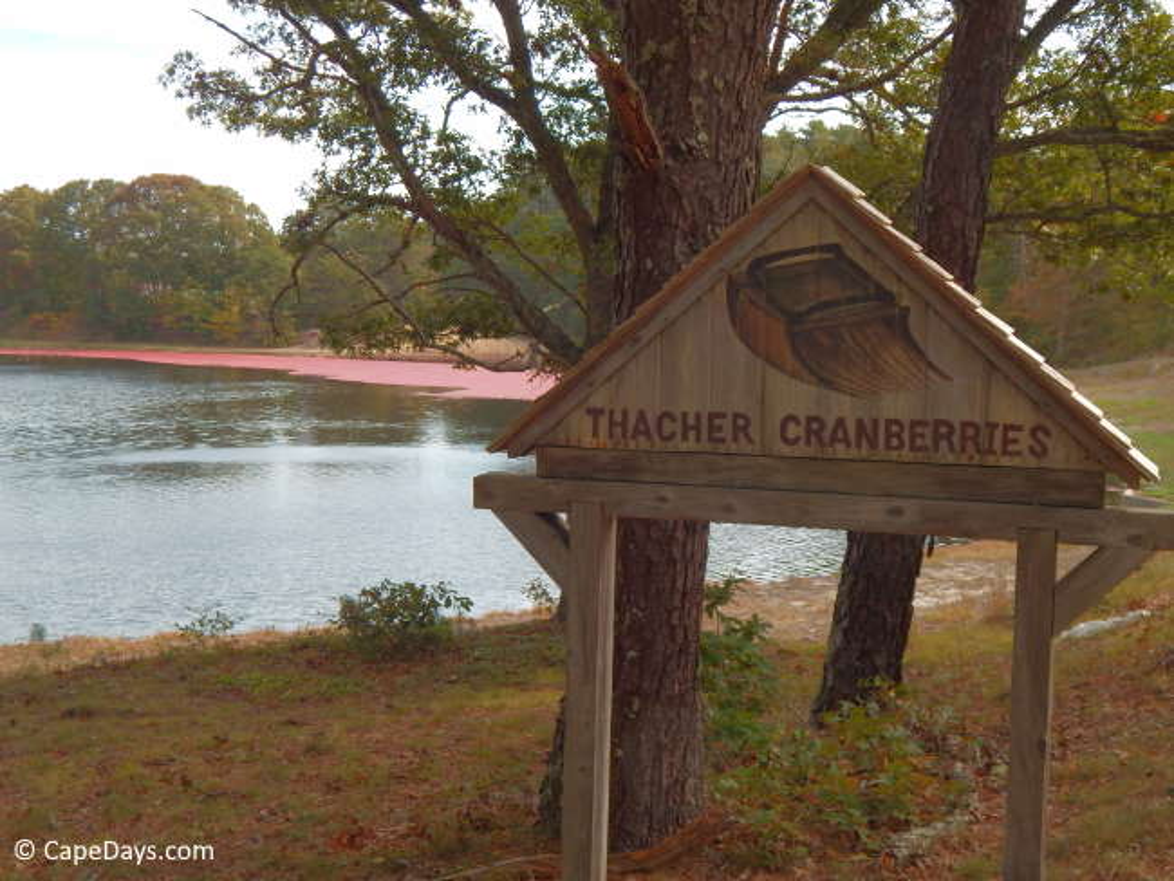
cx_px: 587
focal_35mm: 43
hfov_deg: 43.8
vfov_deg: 33.6
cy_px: 440
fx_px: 1459
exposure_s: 1/250
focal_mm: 7.7
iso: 125
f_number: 3.6
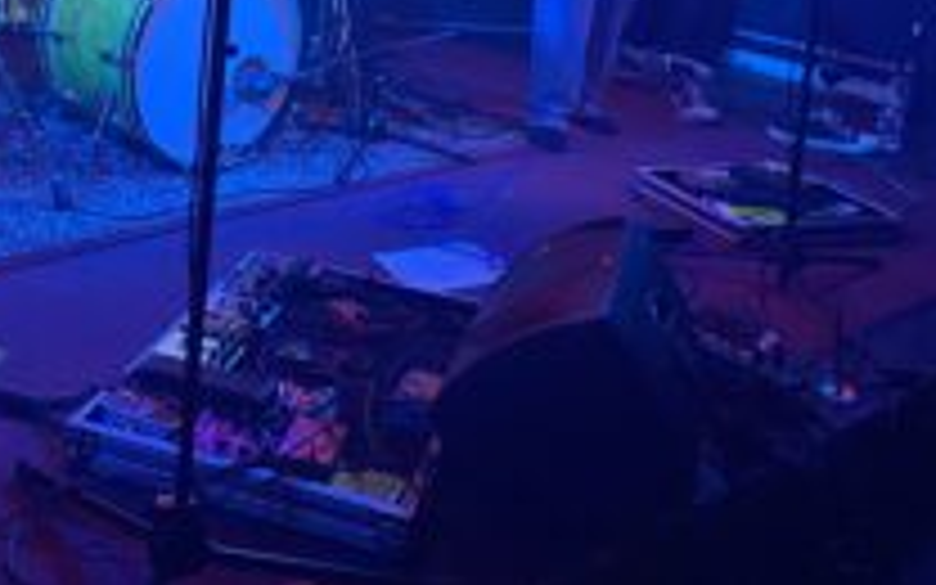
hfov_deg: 36.9
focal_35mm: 53
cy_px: -81
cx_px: 189
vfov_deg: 22.8
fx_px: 1352
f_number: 1.8
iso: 500
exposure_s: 1/54
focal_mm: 4.25
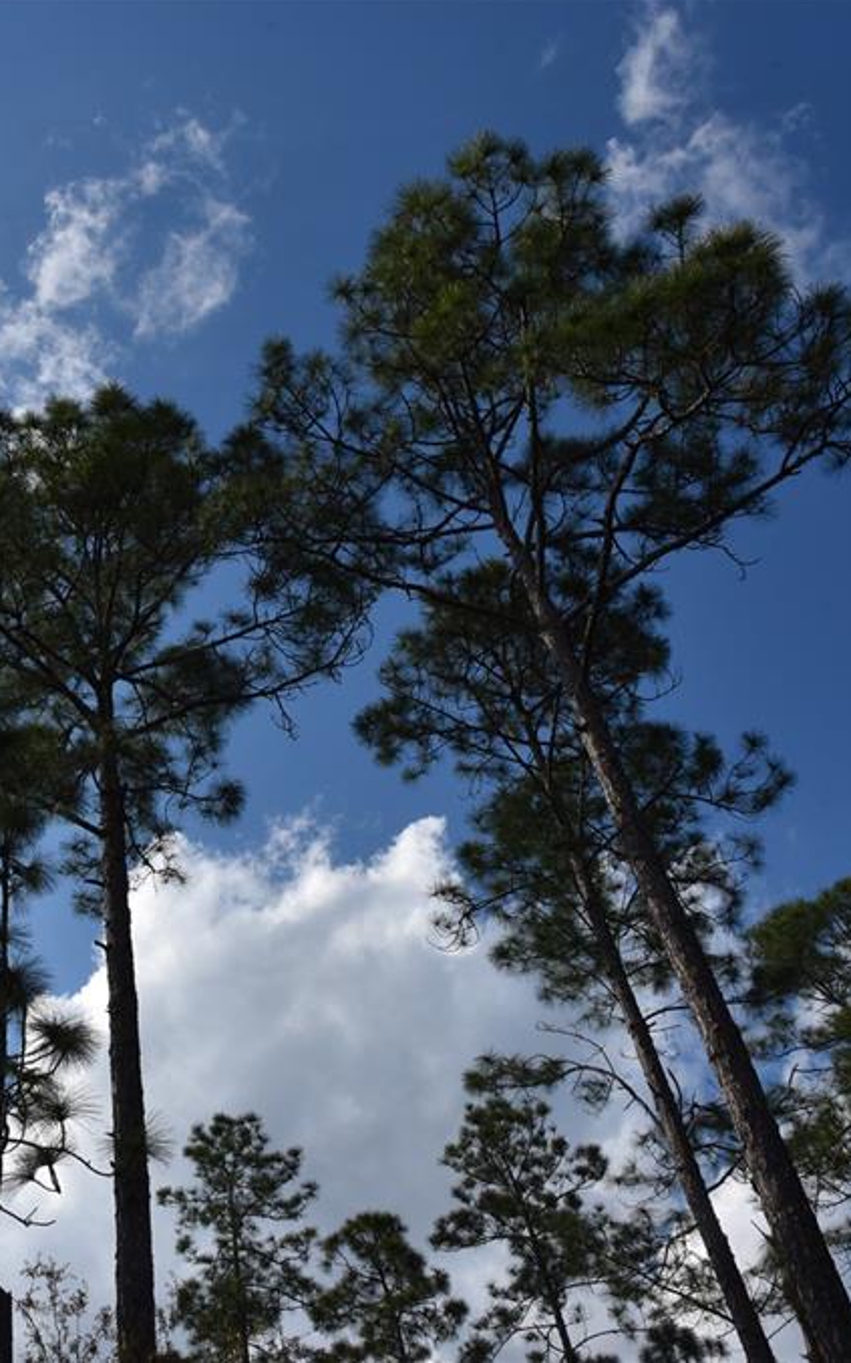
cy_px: 677
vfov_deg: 52.8
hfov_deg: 34.0
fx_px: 1373
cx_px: 251
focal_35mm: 37
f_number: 16
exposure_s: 1/1600
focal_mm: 24
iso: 1250
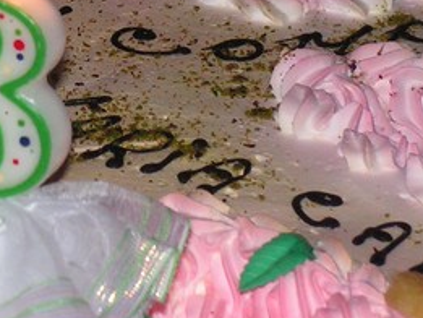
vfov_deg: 5.5
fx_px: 3264
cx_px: -91
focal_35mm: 267
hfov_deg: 7.4
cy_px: -58
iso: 200
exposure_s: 1/100
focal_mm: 14.5
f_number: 3.3
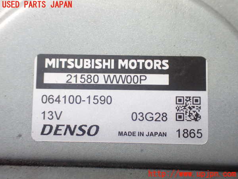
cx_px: 119
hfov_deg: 42.9
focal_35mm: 44
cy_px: 90
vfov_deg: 32.9
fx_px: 303
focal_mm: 7.84
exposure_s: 1/80
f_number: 2.9
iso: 800
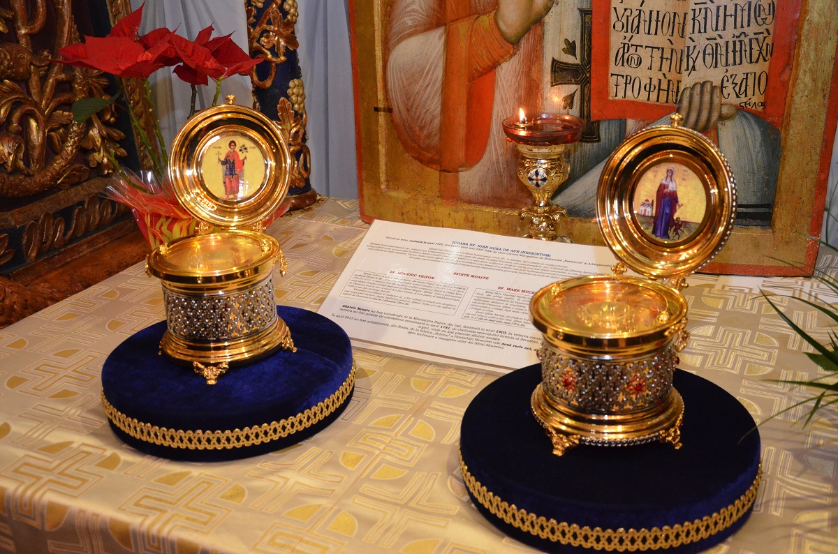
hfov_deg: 46.5
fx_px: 975
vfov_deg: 31.7
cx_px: 419
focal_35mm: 42
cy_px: 277
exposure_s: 1/60
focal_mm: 28
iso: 3200
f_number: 4
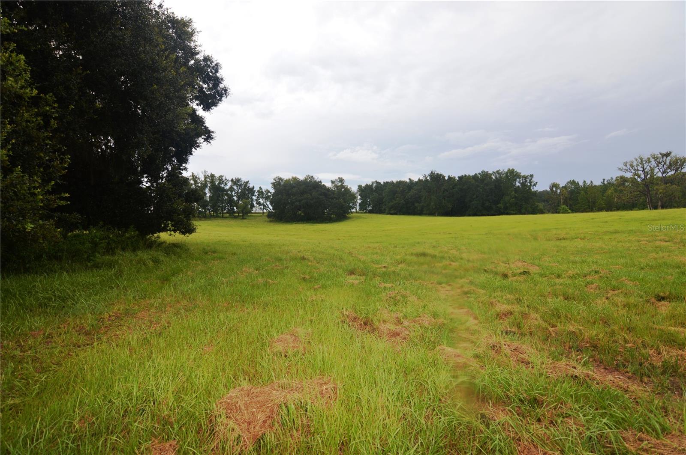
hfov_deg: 95.0
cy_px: 228
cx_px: 343
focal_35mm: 16
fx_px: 314
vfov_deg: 71.9
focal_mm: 11
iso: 220
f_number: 5.6
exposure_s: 1/125
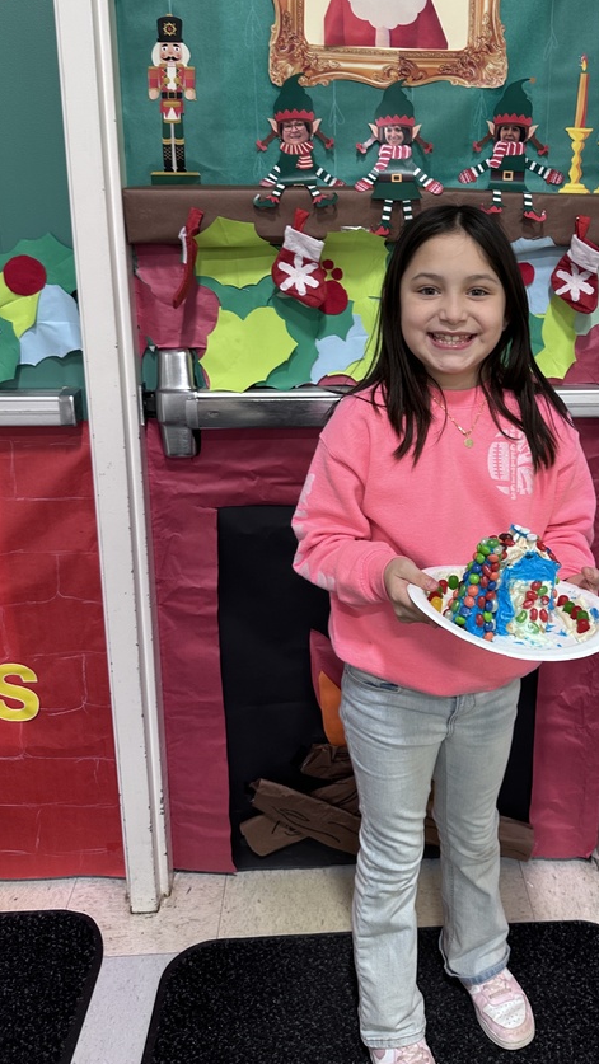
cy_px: 418
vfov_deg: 60.4
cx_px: 422
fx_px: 903
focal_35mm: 32
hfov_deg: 36.1
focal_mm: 6.86
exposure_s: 1/60
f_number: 1.78
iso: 125
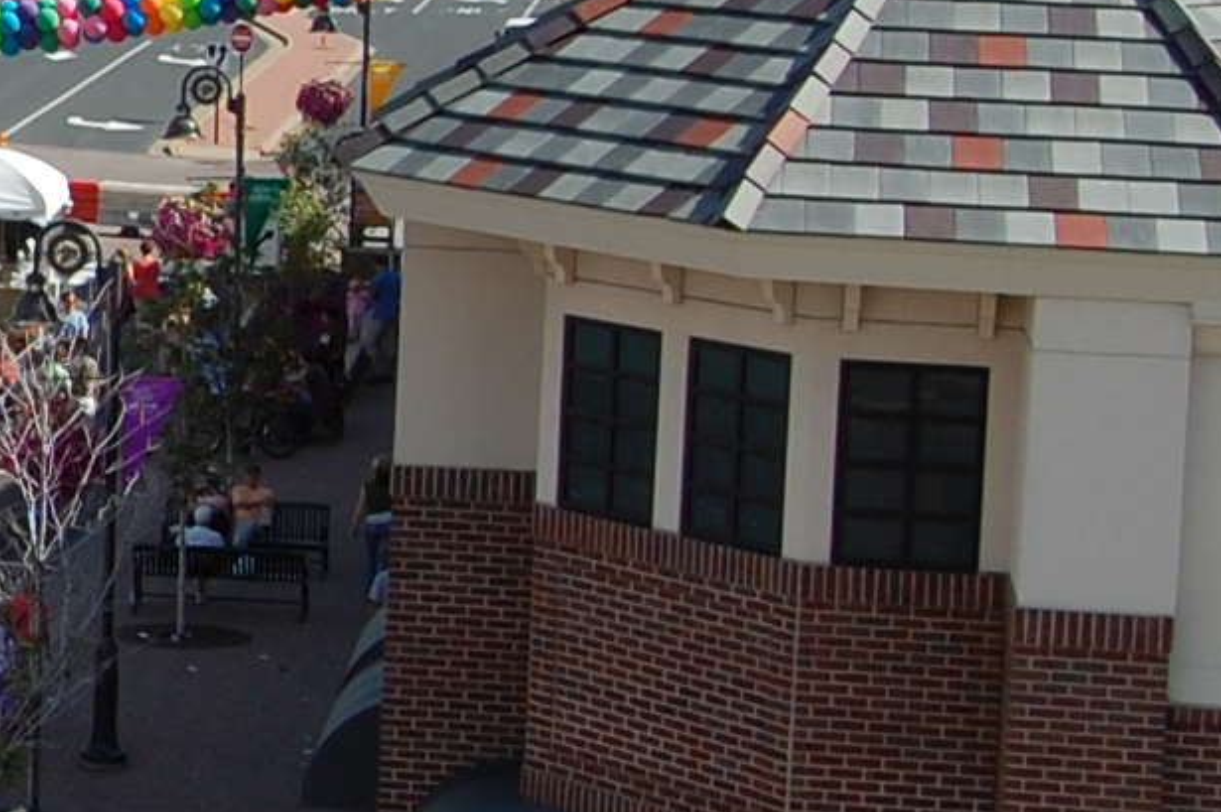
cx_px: -895
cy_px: 113
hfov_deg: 14.0
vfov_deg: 10.3
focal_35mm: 132
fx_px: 4473
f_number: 9
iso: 200
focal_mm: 18
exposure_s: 1/320
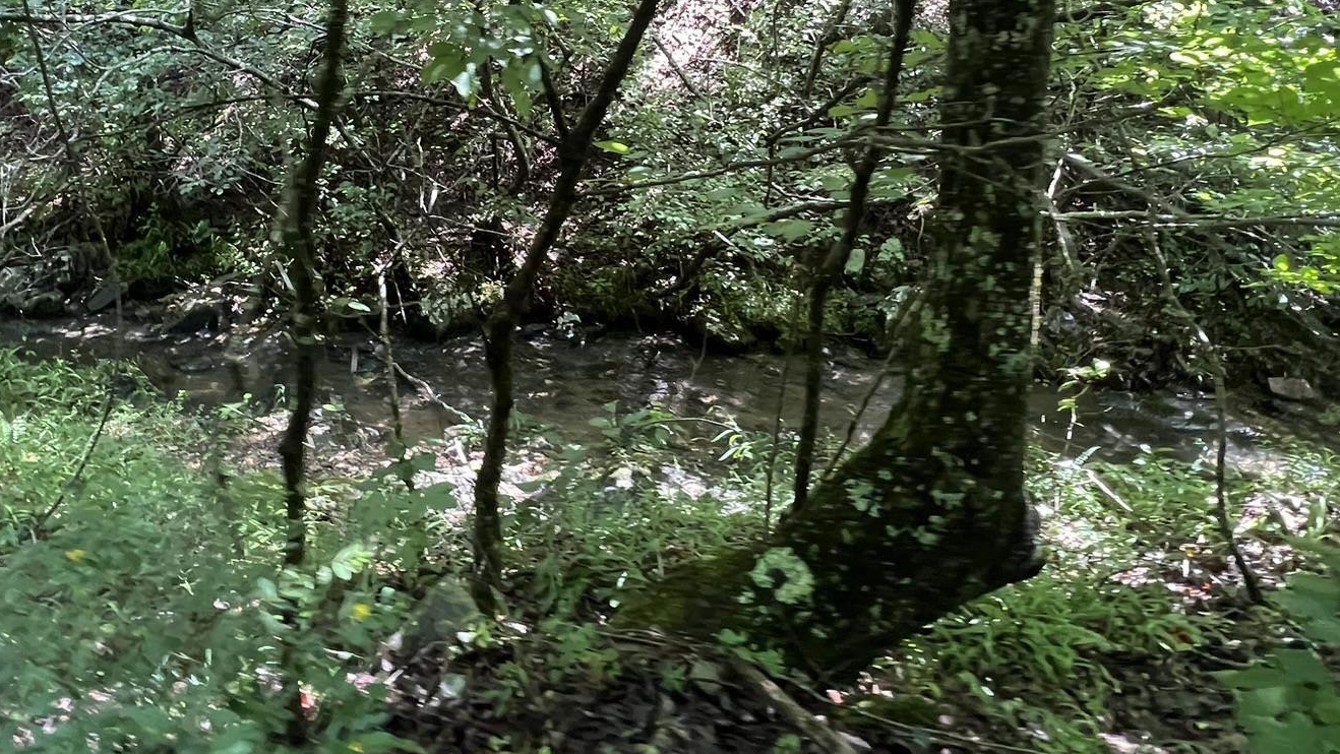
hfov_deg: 80.5
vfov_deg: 48.4
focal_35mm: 22
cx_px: 558
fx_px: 782
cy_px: 144
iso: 200
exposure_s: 1/99
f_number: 1.8
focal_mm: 1.57
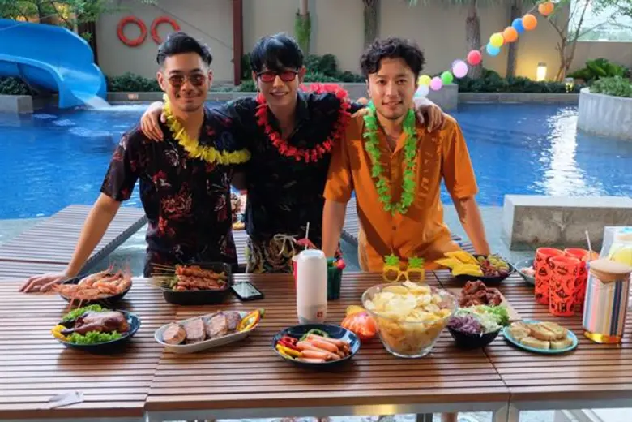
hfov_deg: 50.7
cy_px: 211
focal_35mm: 38
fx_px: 667
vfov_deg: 35.1
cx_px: 316
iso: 800
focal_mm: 25.6
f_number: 4.5
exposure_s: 1/30
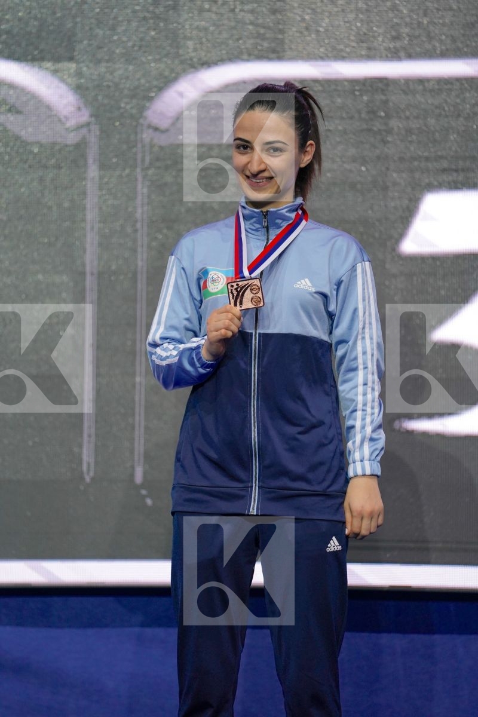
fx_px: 3983
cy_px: 358
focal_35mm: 200
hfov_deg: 6.9
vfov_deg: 10.3
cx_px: 239
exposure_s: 1/250
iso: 1000
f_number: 2.8
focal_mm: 200
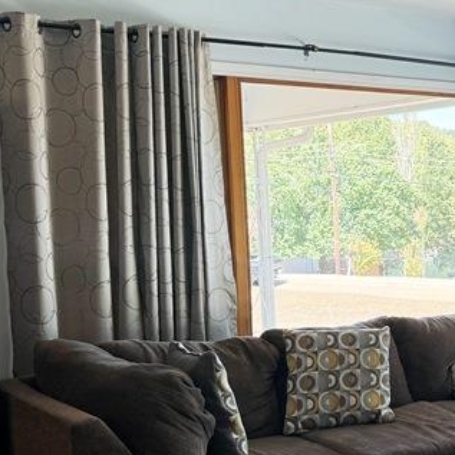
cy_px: 274
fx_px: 996
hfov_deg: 23.0
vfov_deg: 25.7
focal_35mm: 67
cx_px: 587
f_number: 1.78
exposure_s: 1/171
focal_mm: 6.76
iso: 64
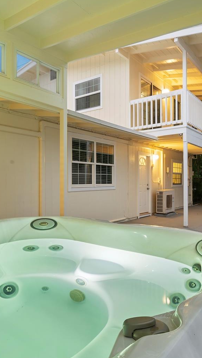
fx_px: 248
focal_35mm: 26
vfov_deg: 71.9
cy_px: 181
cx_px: 91
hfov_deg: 44.3
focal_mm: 16
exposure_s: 1/4
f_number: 10
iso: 200
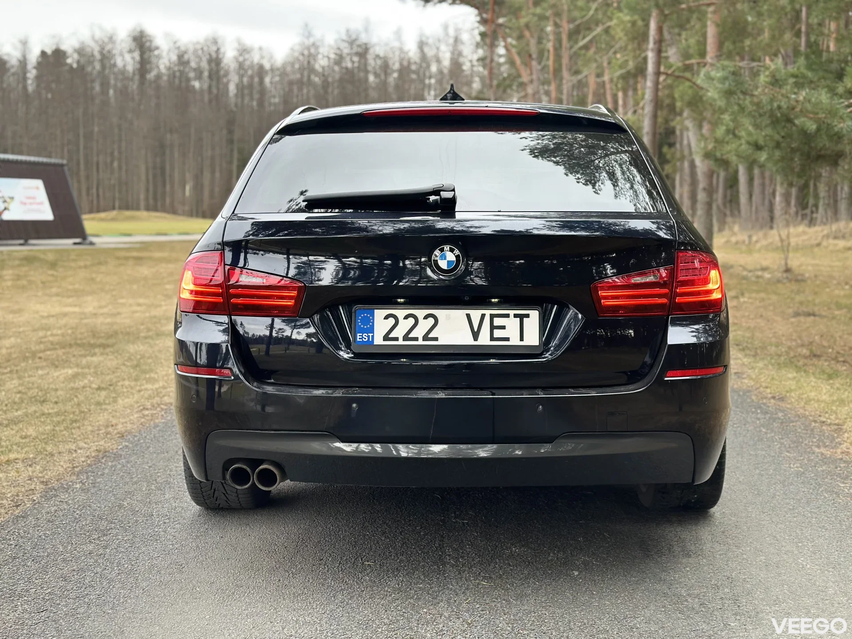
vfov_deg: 30.3
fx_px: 1181
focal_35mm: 48
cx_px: 426
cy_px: 320
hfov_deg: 39.7
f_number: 1.78
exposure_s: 1/121
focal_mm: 6.86
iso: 80
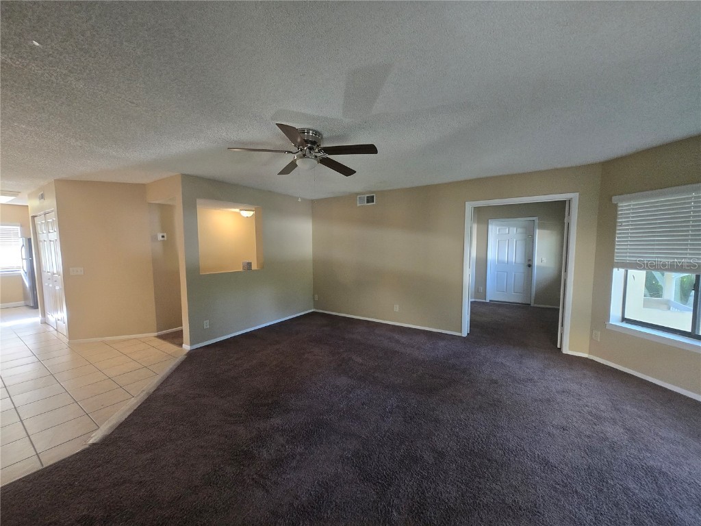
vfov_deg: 89.9
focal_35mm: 13
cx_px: 350
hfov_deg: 106.2
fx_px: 263
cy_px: 263
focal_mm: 1.7
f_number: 2.2
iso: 320
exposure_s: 1/60
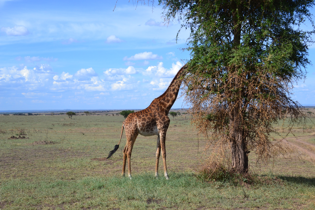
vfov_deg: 22.6
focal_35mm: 60
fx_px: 525
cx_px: 158
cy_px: 105
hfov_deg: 33.4
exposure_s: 1/500
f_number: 11
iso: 400
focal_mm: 40
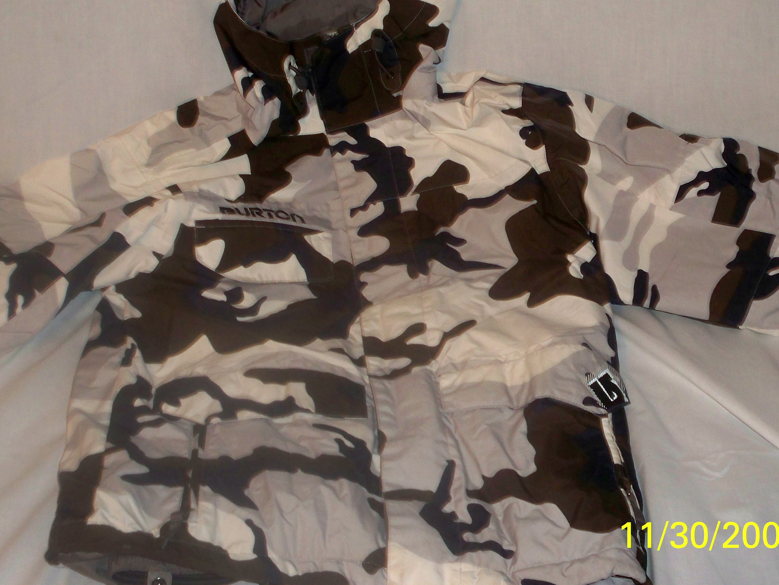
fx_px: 1305
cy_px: 248
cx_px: 369
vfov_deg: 25.2
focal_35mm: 58
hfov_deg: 33.2
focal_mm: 7.8
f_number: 3.5
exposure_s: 1/30
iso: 200
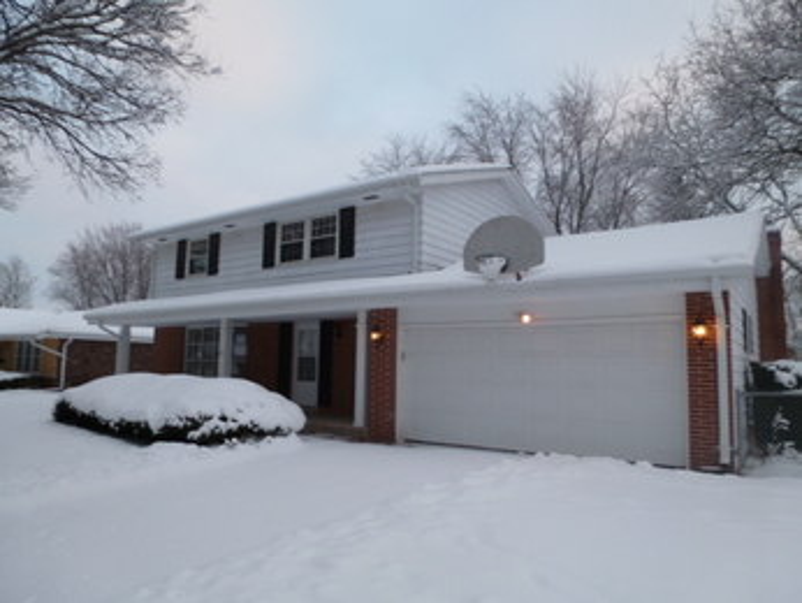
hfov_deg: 71.6
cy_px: 302
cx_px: 401
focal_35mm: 24
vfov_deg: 56.9
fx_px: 556
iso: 100
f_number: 3.3
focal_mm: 4.3
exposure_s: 1/100
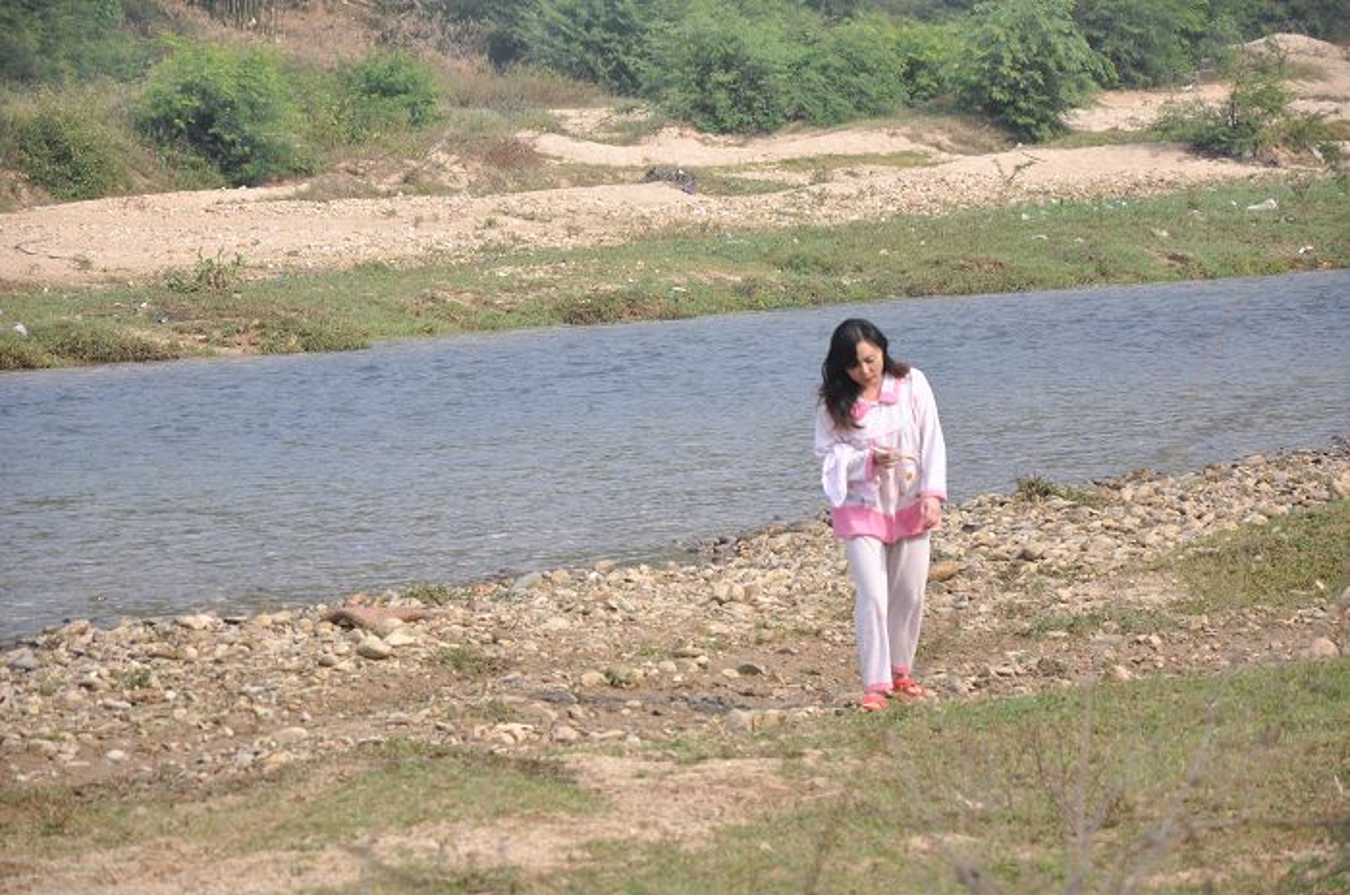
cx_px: 675
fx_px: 5895
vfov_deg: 8.7
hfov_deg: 13.1
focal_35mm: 158
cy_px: 448
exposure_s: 1/400
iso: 200
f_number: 5.6
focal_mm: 105
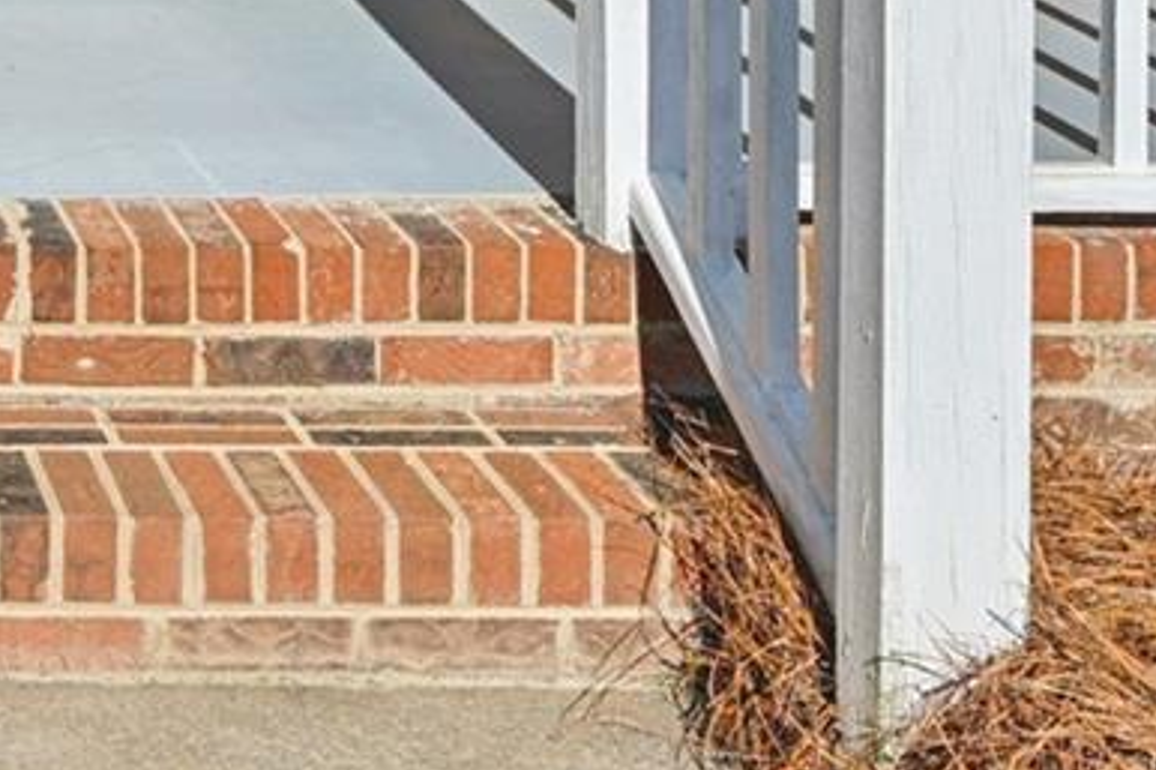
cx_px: -368
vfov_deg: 14.0
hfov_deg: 21.0
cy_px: -559
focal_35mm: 88
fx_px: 2813
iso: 100
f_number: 8
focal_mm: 16.5
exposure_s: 1/800
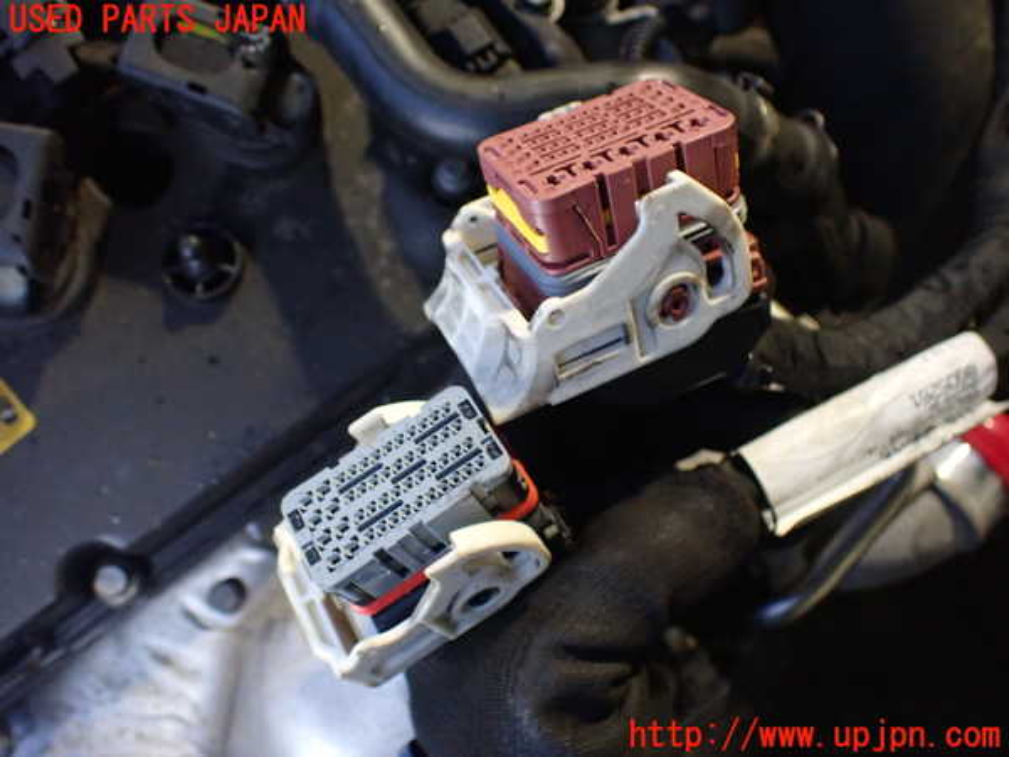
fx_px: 874
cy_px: 378
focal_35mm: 30
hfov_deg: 60.0
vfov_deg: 46.8
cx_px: 504
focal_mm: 5.4
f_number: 2.3
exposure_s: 1/30
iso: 800
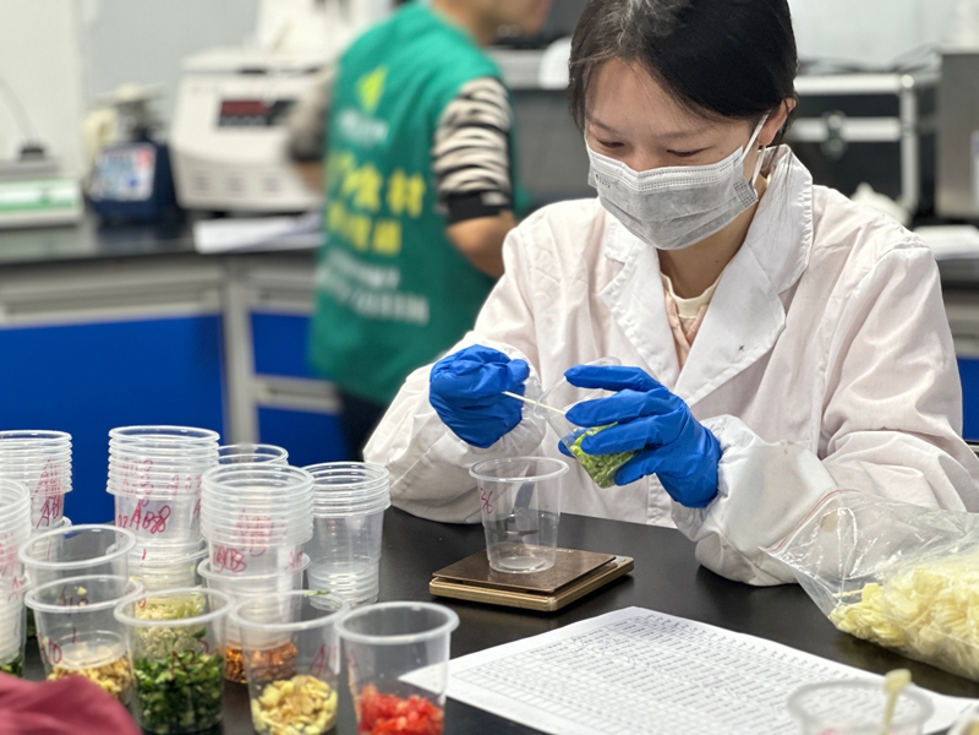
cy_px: 368
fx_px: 2178
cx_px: 490
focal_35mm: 77
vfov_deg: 19.1
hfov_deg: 25.3
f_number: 2.8
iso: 160
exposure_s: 1/33
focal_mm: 9
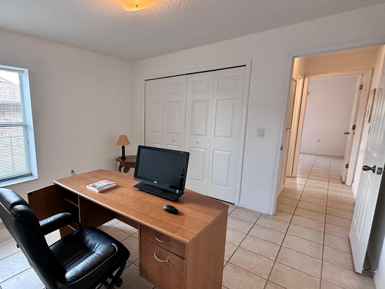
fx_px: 211
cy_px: 151
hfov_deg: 81.5
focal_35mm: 19
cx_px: 125
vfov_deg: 68.6
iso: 200
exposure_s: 1/120
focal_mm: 2.22
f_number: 2.2
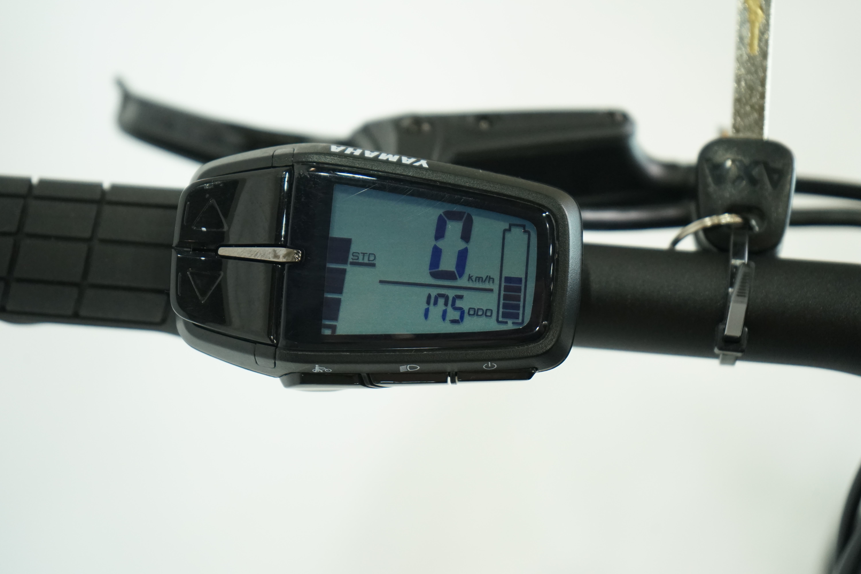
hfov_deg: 28.8
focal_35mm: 70
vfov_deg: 19.5
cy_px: 287
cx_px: 430
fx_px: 1674
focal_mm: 70
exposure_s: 1/200
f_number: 5.6
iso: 2000
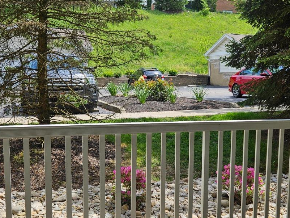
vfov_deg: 33.5
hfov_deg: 43.7
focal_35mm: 43
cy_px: 128
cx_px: 168
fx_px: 360
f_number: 1.8
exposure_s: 1/1668
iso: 32
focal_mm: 5.4
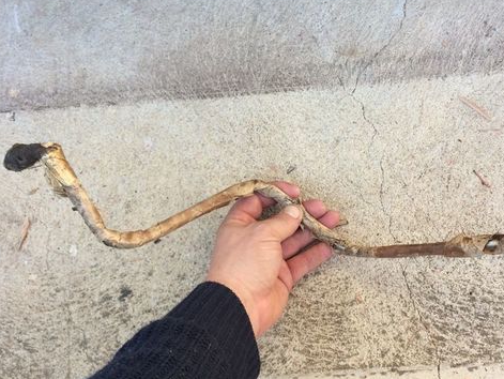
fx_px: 583
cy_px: 198
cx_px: 276
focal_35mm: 40
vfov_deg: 36.0
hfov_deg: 46.7
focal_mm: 4.15
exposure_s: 1/100
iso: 32
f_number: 2.2
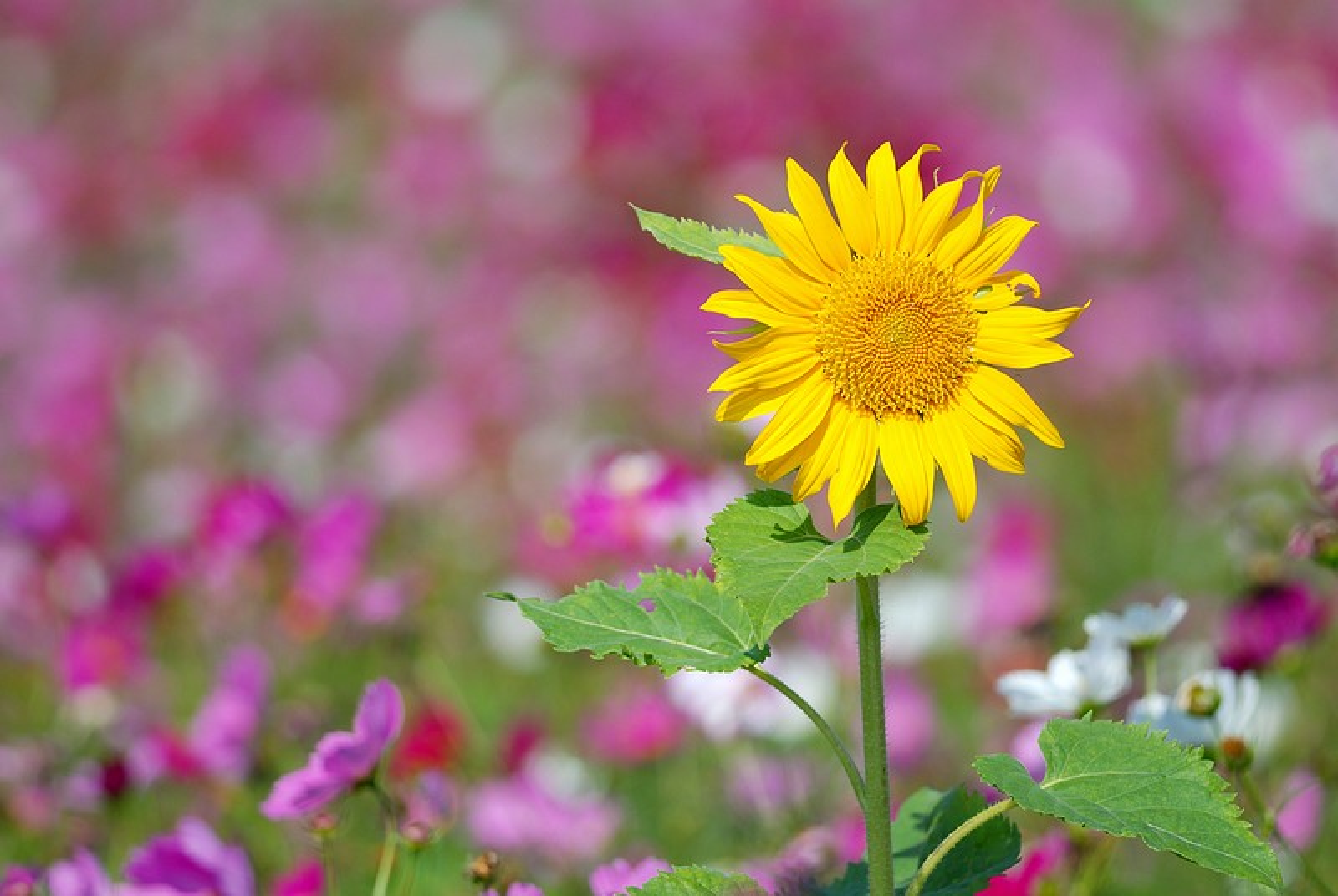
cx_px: 669
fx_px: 16749
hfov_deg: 4.6
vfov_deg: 3.1
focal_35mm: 450
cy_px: 448
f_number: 4.5
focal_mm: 300
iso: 100
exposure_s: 1/800
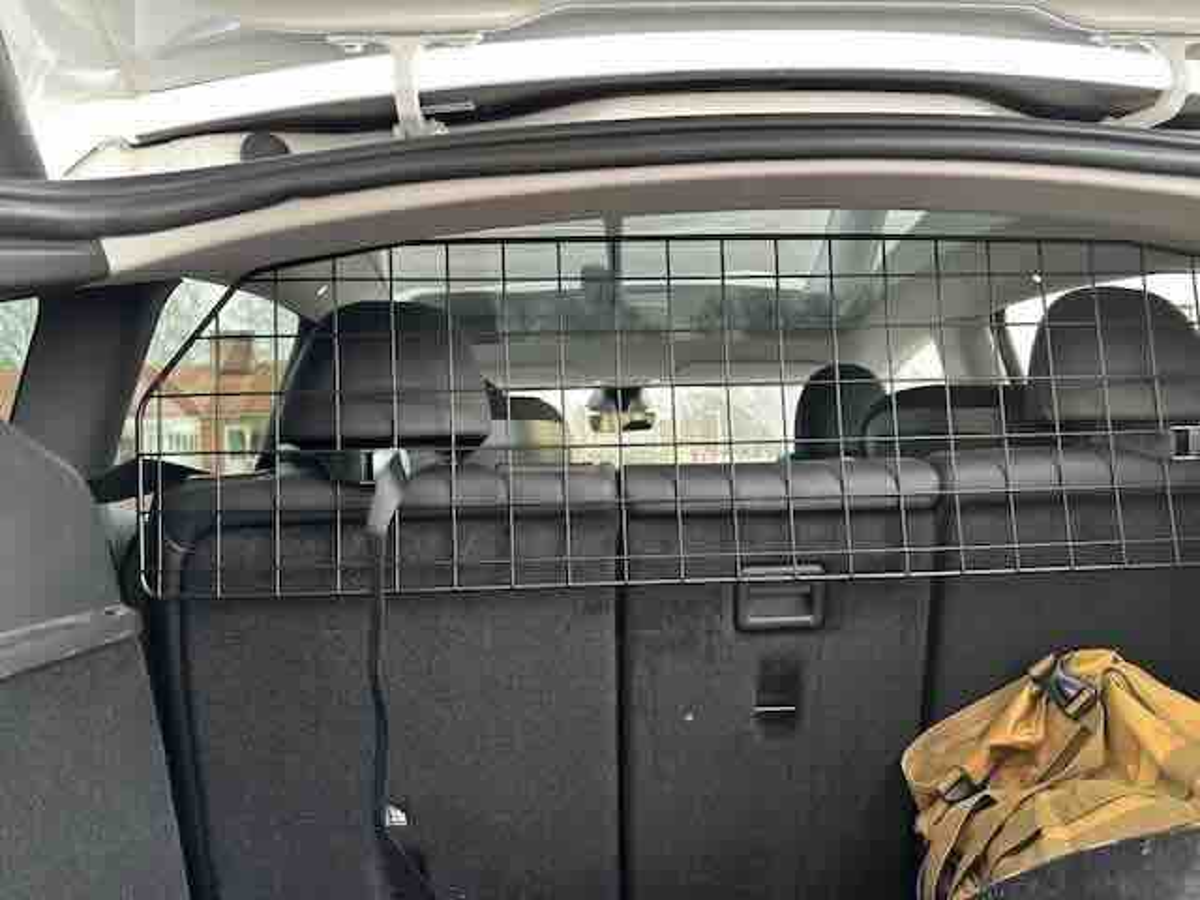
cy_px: 450
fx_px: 832
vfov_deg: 56.8
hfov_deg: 71.6
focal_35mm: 24
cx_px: 600
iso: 250
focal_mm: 6.86
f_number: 1.78
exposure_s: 1/79
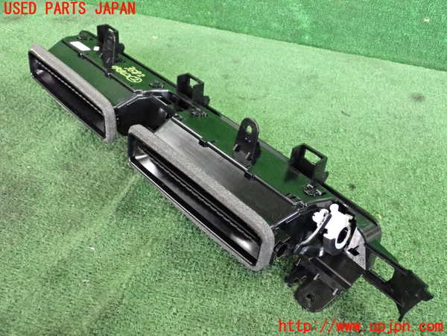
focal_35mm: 38
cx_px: 224
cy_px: 168
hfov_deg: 49.0
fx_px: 491
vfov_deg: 37.7
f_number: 2.7
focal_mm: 6.83
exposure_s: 1/125
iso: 3200
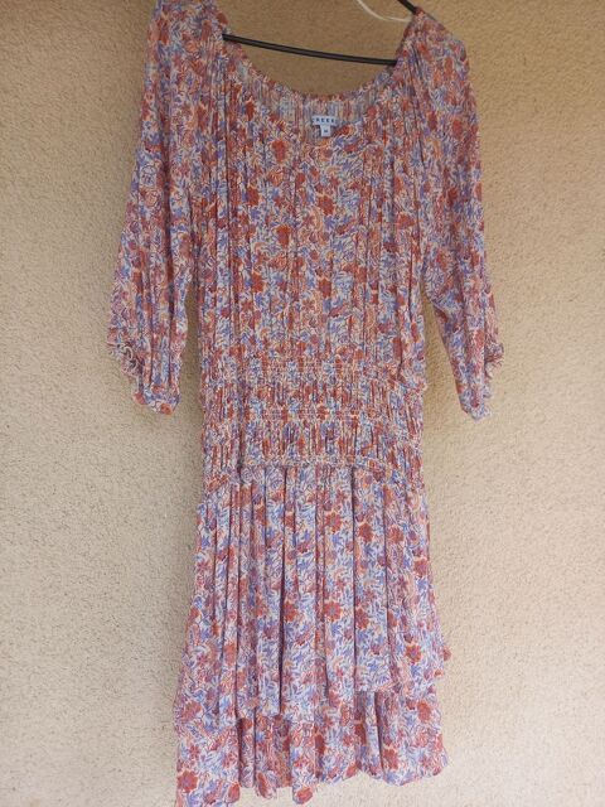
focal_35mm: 25
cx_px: 302
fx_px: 583
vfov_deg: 69.4
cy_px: 404
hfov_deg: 54.9
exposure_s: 1/50
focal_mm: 4.65
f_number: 1.8
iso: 50
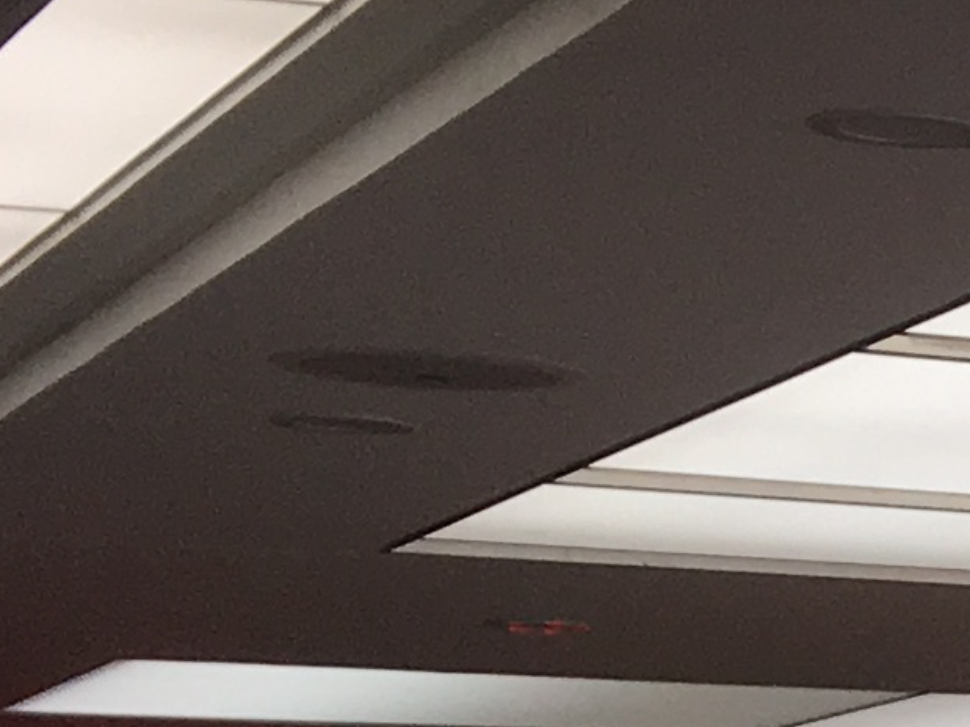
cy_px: 1075
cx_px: 2982
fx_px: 5295
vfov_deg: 7.7
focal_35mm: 189
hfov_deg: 8.6
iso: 25
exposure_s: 1/100
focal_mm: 4.15
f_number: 2.2
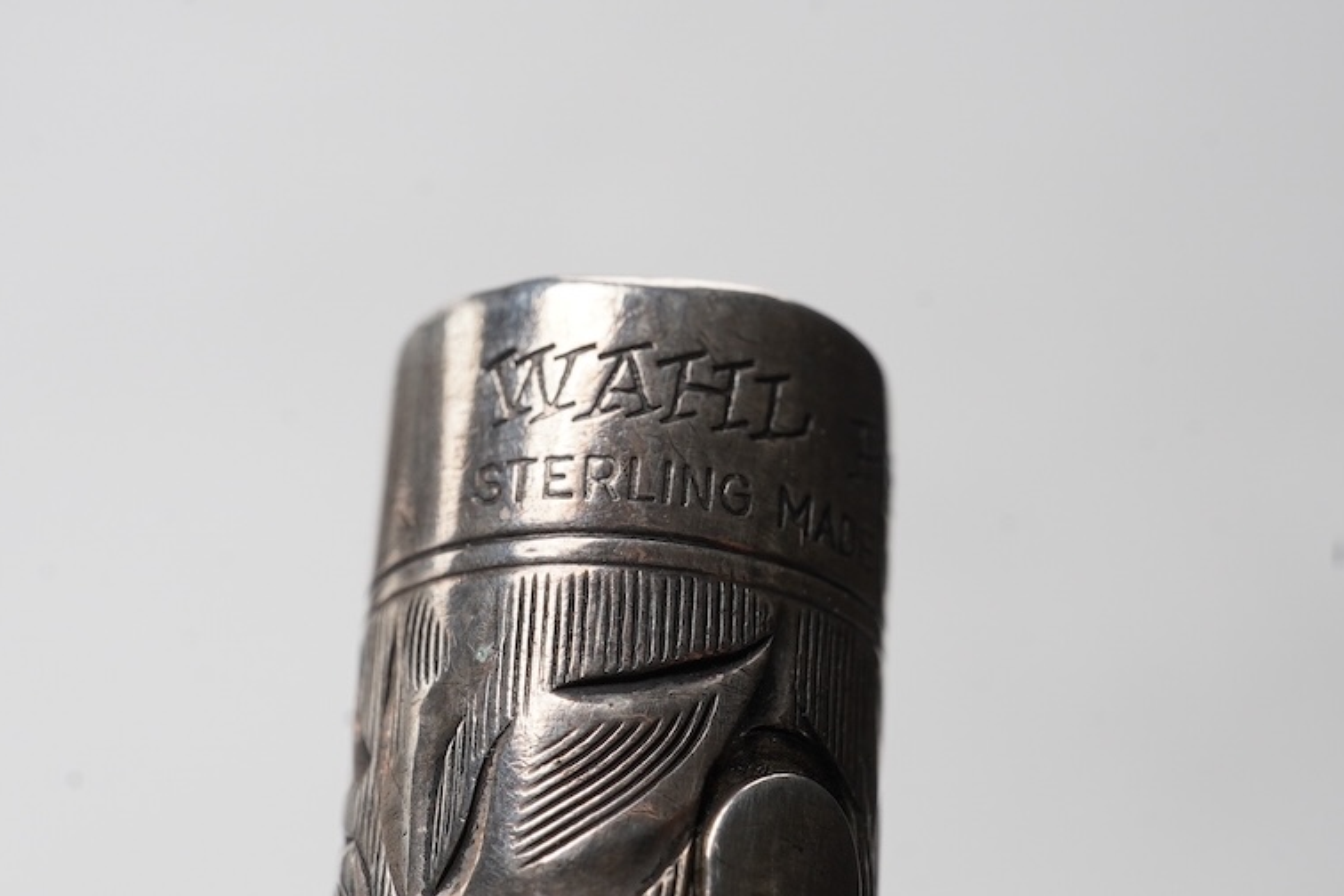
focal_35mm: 67
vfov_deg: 20.3
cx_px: 621
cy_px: 539
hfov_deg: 30.1
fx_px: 2501
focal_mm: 30
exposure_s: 1/100
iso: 400
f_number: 22
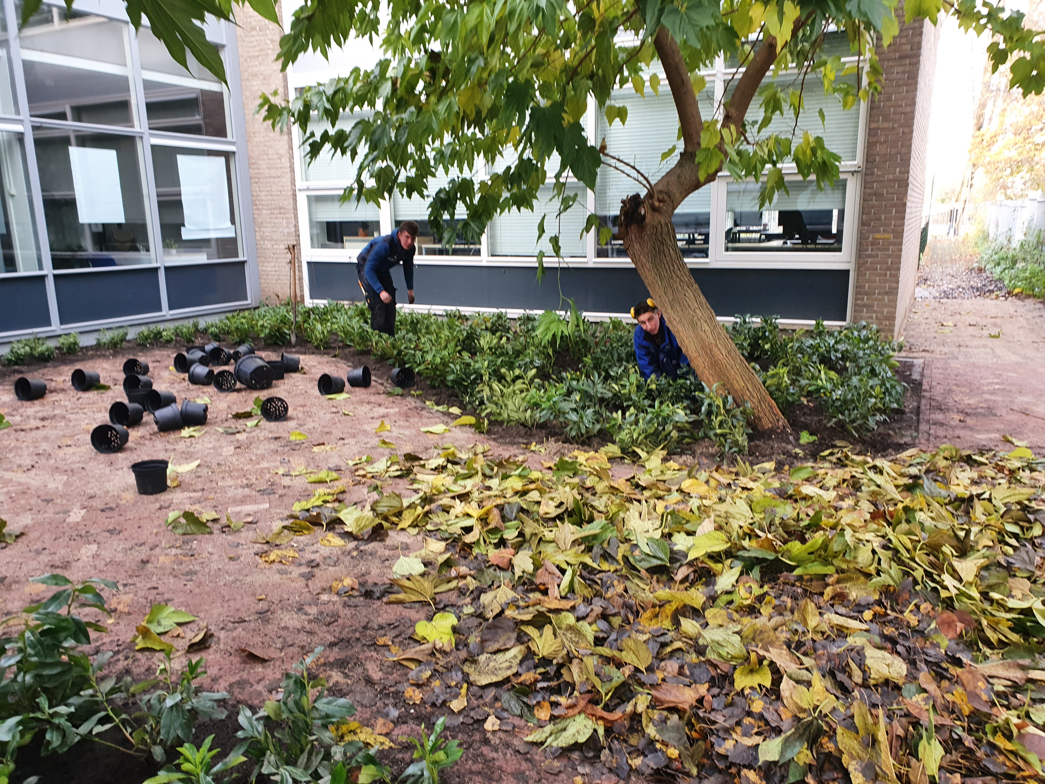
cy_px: 392
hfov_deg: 67.3
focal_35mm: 26
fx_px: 785
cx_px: 522
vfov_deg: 53.1
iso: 80
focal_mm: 4.32
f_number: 2.4
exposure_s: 1/100
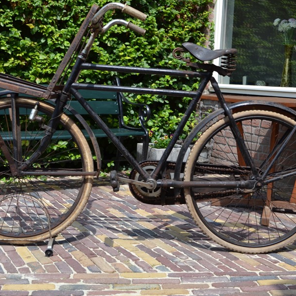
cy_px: 132
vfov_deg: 32.8
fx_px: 503
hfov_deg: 32.8
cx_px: 147
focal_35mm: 52
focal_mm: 24
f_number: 7.1
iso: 100
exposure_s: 1/200
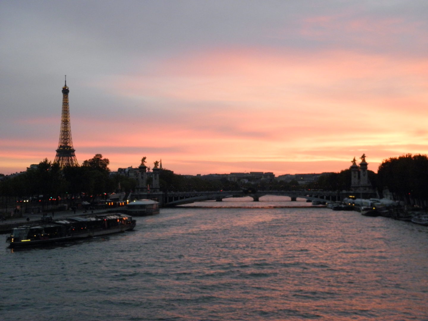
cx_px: 214
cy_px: 160
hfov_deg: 35.5
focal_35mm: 54
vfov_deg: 27.0
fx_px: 668
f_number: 4.1
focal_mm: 9.7
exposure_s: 1/40
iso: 400
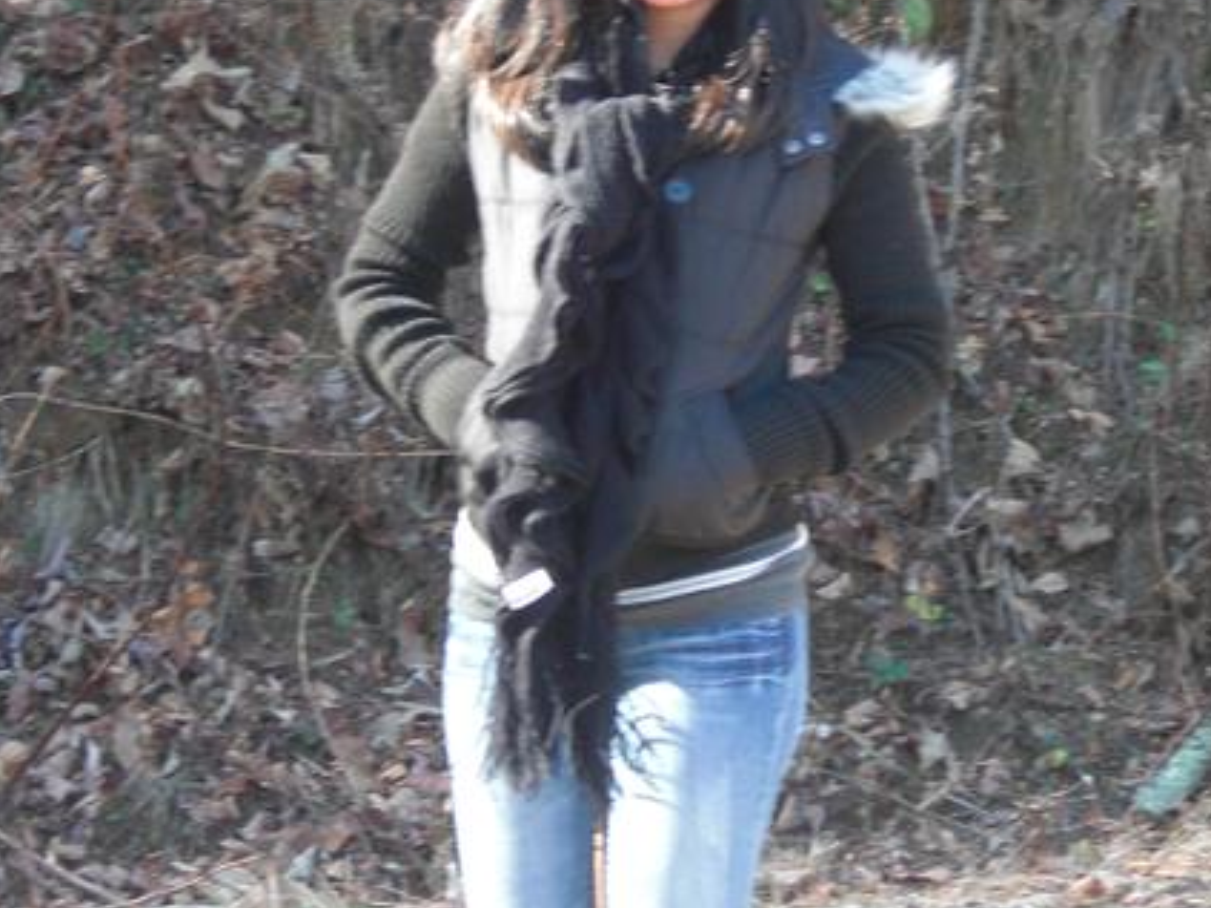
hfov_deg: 9.7
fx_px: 7135
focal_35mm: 204
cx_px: 677
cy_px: 262
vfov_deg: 7.3
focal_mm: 18.9
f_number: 5.3
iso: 200
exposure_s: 1/40
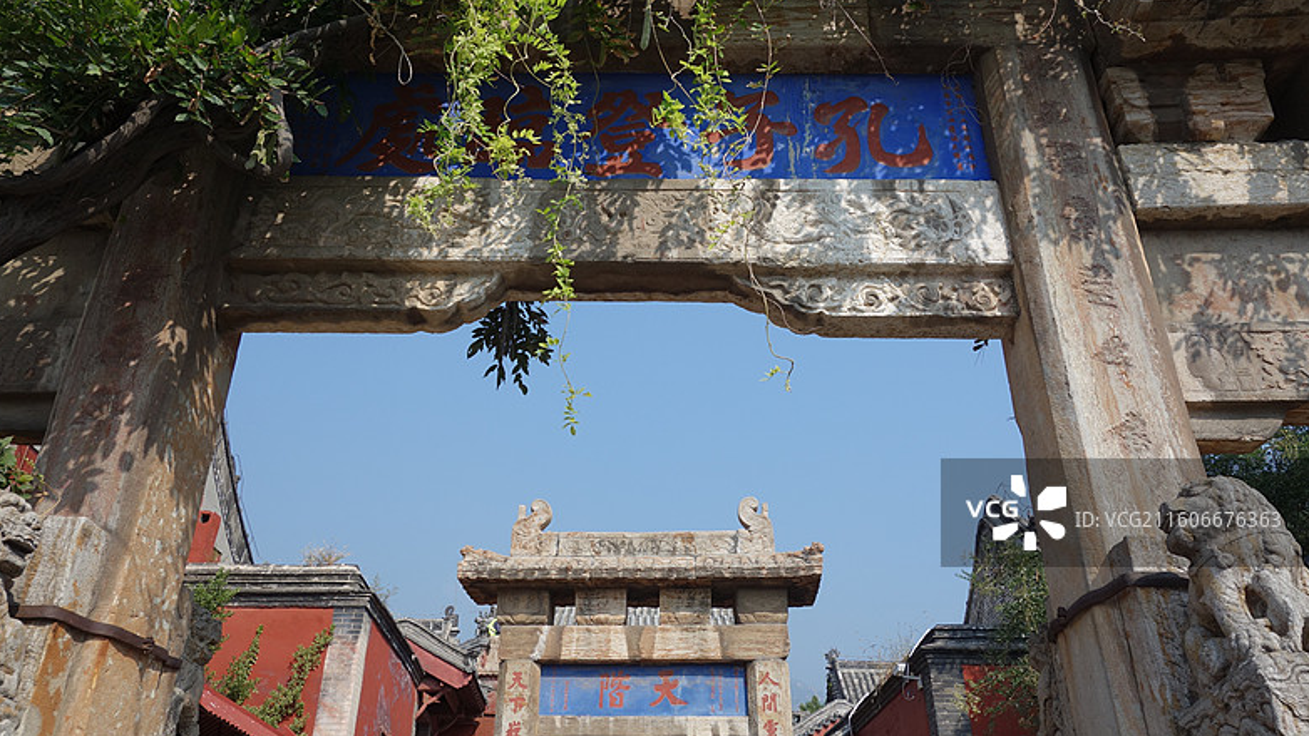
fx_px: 1041
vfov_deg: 38.8
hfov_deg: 64.3
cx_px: 644
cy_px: 305
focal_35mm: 30
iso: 125
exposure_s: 1/500
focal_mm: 10.4
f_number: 5.6
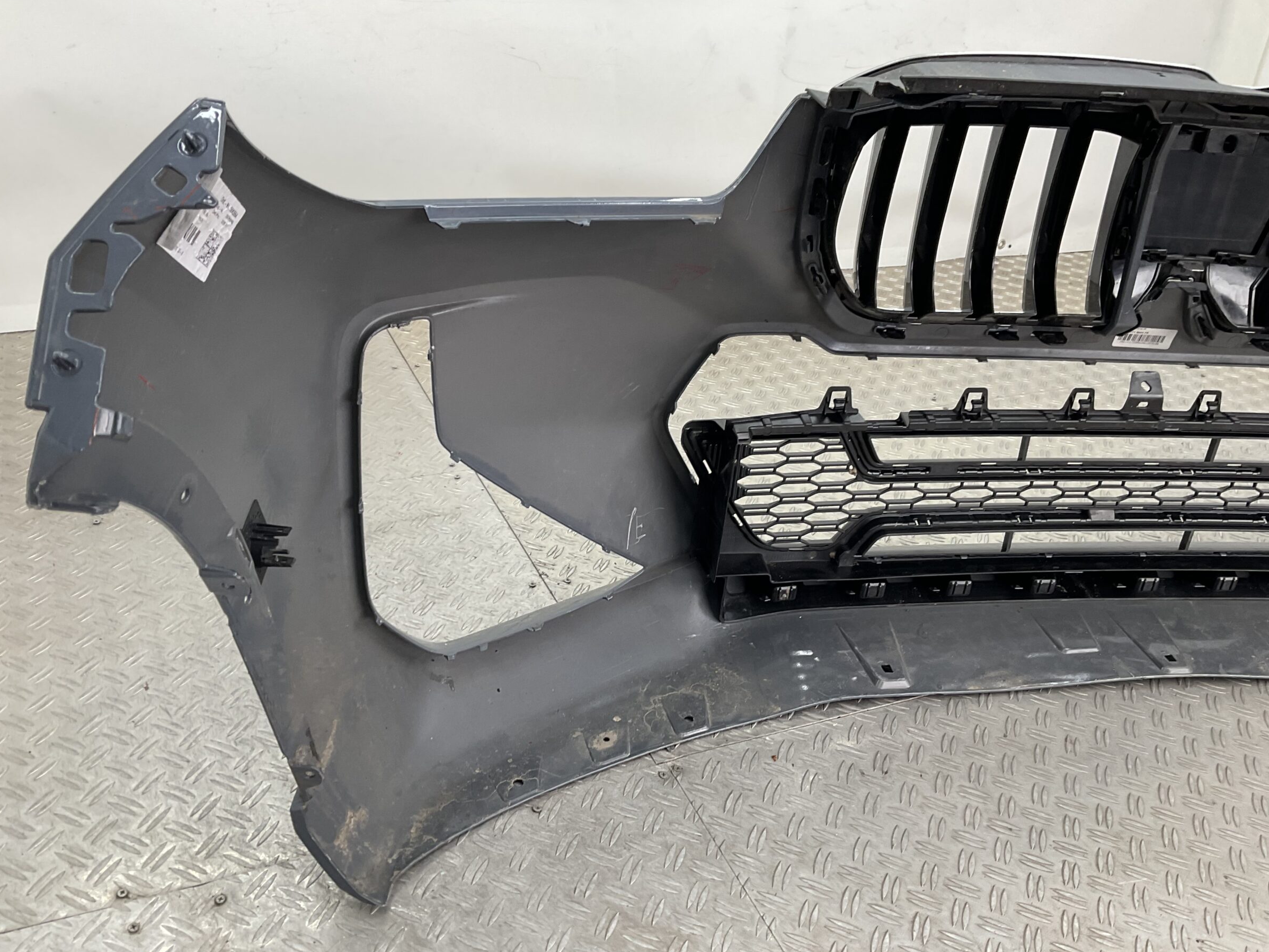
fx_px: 1136
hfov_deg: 58.4
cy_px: 459
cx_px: 633
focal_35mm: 31
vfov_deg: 45.4
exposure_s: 1/120
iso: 32
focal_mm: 3
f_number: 1.8
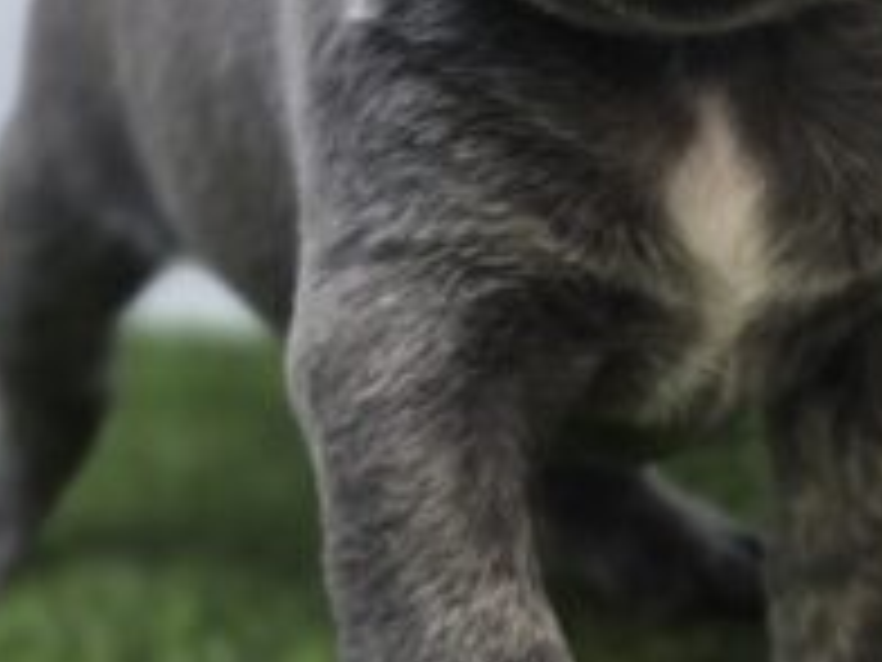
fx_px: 3058
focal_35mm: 120
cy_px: -23
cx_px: 585
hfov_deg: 16.4
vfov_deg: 12.2
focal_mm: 6.3
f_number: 1.7
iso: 50
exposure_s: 1/120
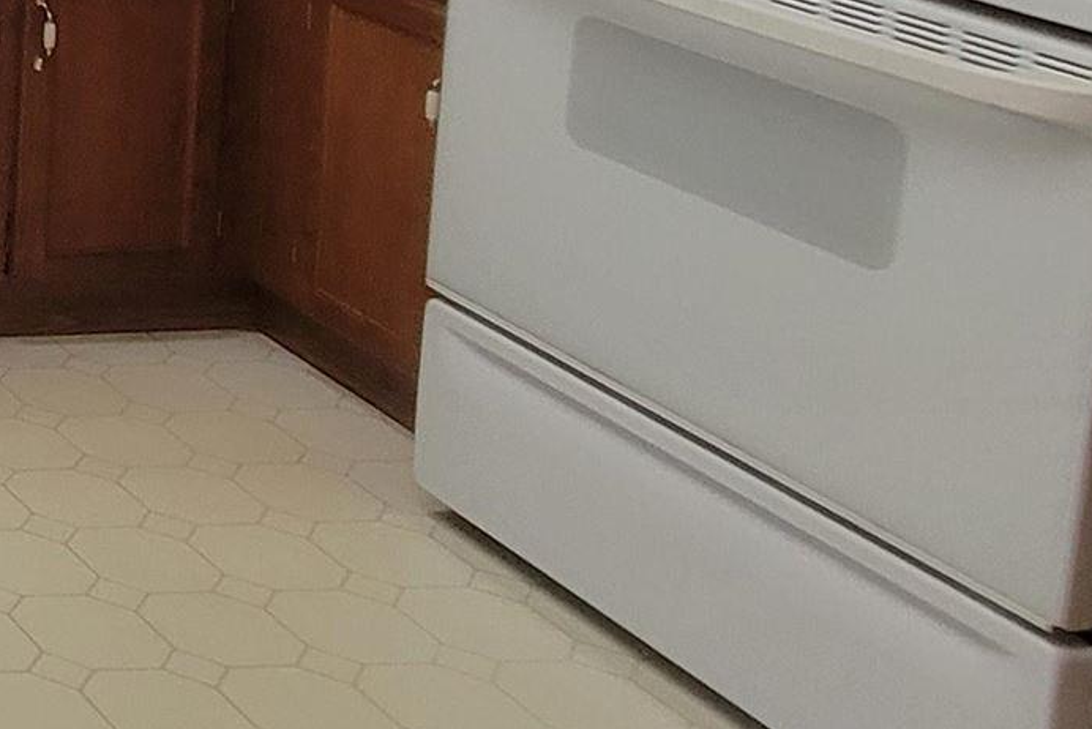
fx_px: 1821
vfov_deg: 20.5
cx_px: -1190
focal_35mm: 60
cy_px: -240
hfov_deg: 18.2
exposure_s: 1/60
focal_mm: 2.2
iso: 160
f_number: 2.2
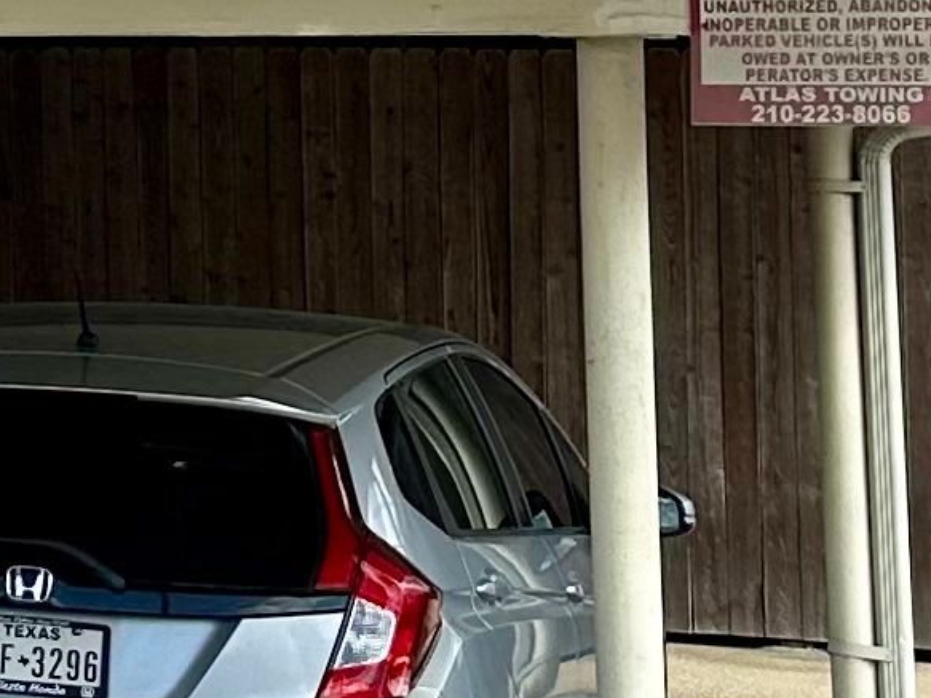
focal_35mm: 166
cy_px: -193
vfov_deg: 8.8
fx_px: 4464
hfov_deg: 10.1
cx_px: -1447
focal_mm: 6.86
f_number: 1.78
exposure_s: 1/2525
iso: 80
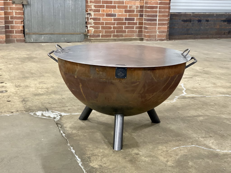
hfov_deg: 36.8
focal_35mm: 52
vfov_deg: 28.0
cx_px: 116
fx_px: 347
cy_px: 86
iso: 400
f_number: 2
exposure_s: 1/17
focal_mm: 6
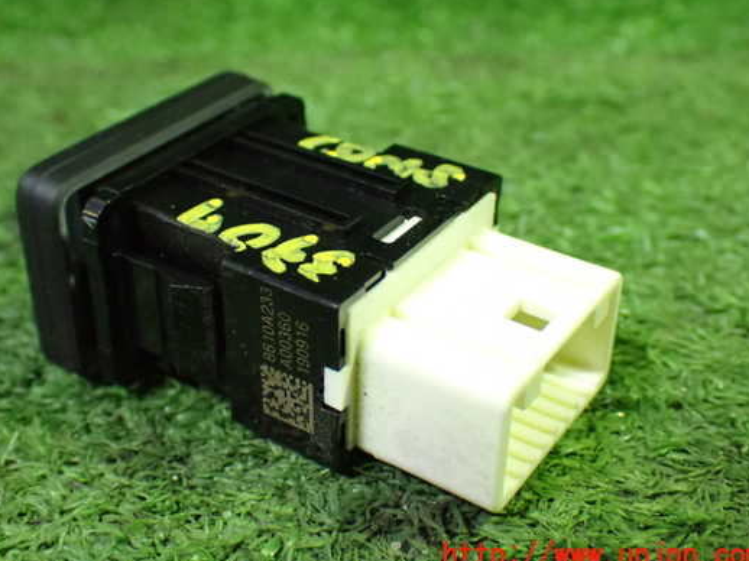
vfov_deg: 28.5
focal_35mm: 51
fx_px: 1103
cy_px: 249
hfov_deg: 37.5
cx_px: 335
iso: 1250
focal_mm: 7.84
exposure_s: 1/40
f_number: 2.9
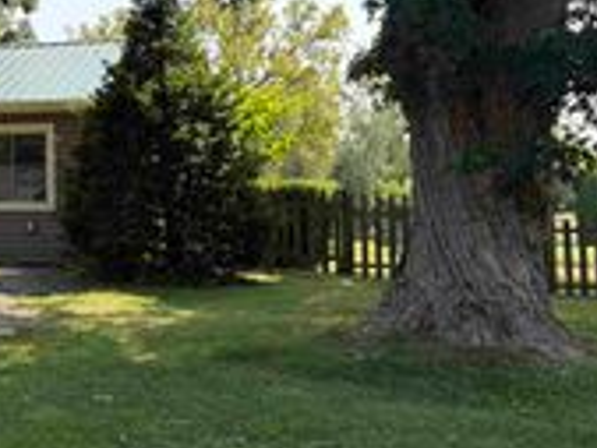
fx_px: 1225
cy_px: 125
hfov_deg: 23.9
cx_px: -191
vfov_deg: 20.6
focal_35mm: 71
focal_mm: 6.76
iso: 100
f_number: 1.78
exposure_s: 1/1314
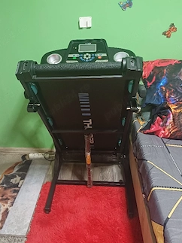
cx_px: 74
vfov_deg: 58.2
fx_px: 217
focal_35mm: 31
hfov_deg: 45.2
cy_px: 108
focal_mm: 4.65
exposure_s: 1/25
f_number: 1.8
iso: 640
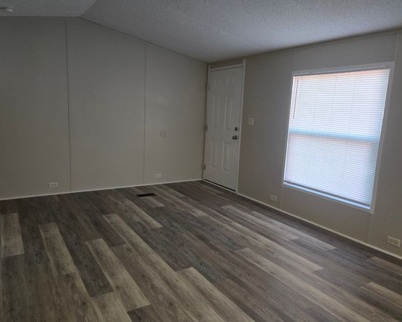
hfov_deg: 65.9
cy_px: 155
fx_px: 310
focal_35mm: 26
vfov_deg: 55.0
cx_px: 186
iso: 320
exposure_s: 1/120
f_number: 1.8
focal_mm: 5.4
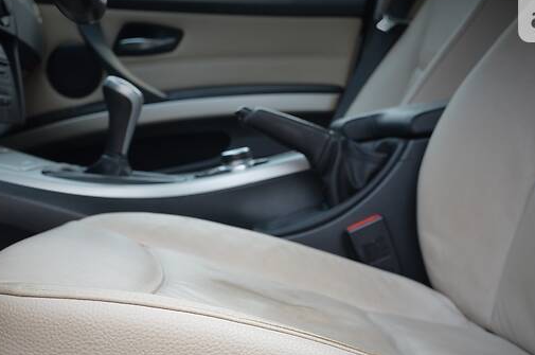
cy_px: 265
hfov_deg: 35.1
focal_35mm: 57
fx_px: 846
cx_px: 263
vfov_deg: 23.5
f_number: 5.6
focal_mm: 24
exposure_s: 1/125
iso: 200
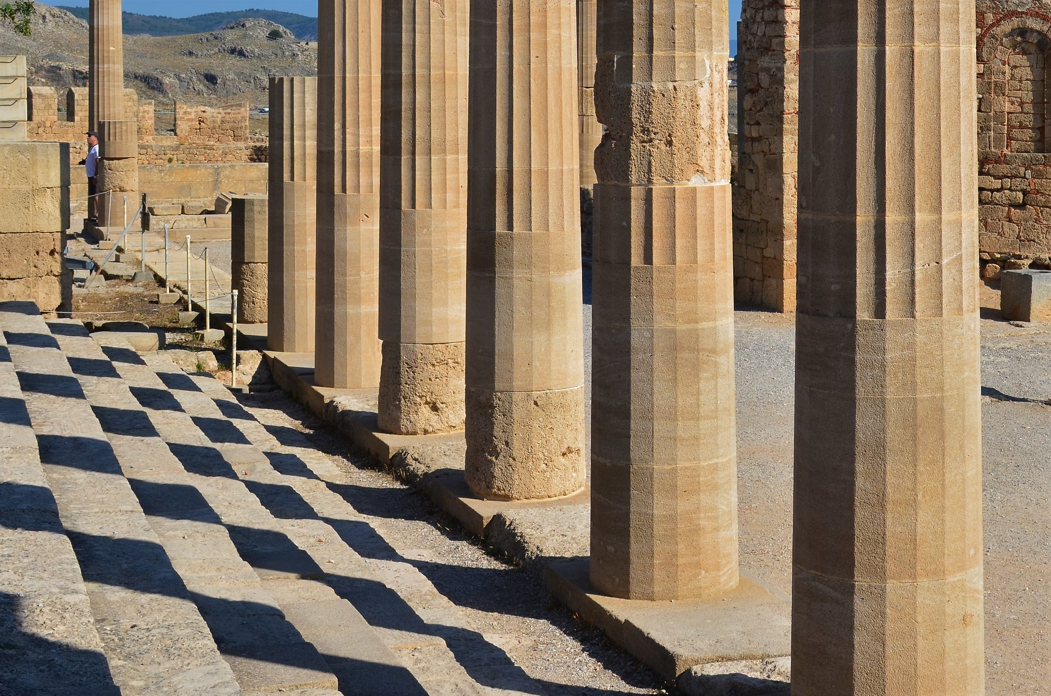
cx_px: 526
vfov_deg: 31.7
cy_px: 348
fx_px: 1223
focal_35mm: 42
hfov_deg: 46.5
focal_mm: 28
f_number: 10
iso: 100
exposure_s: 1/200
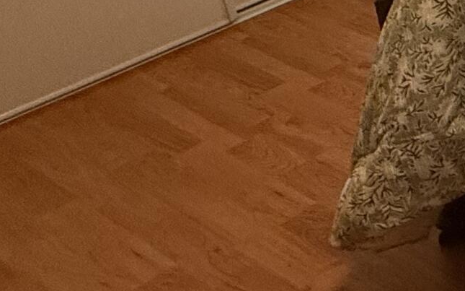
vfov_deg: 16.0
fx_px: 874
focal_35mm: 69
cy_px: -232
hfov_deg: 17.0
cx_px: 1019
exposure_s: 1/60
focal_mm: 2.22
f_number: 2.2
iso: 320
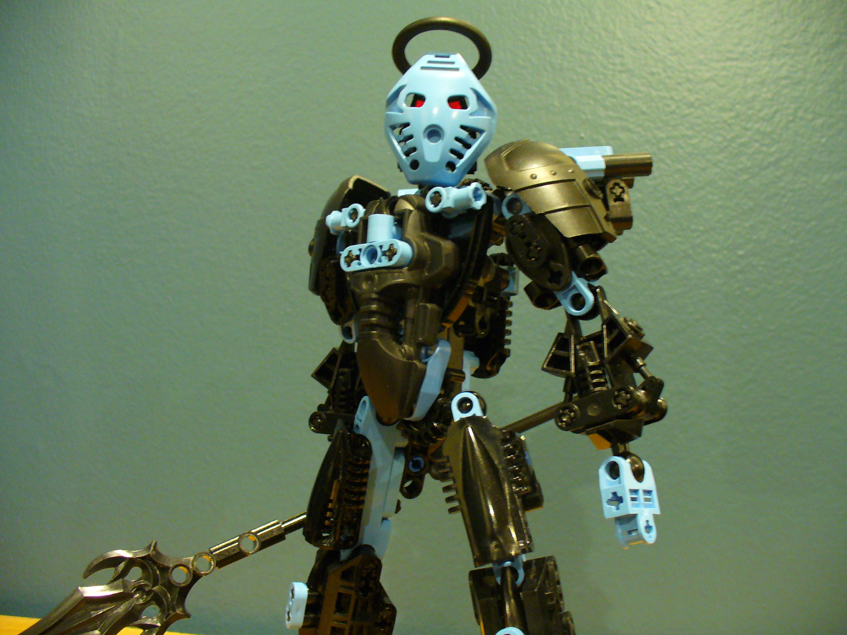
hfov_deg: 50.1
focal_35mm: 37
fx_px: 905
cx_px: 424
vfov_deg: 38.7
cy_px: 318
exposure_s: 1/2
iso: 200
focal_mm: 6.1
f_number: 2.8
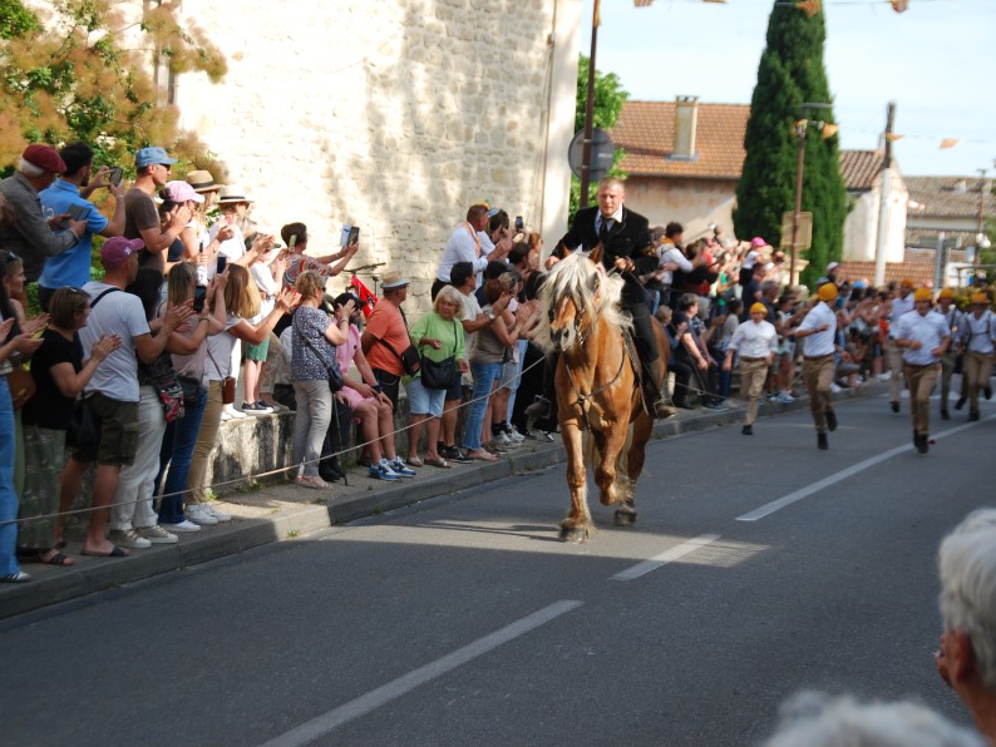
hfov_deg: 21.5
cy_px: 374
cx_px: 485
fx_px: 2619
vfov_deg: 16.2
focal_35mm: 91
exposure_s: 1/400
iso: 200
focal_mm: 56
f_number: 5
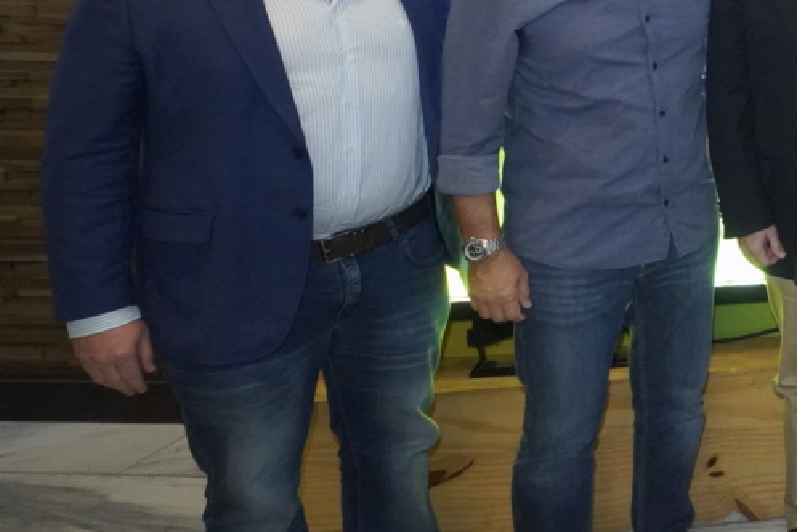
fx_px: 1152
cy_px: 27
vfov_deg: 25.0
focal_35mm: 52
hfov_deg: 25.4
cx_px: 1272
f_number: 5.6
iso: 8000
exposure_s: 1/125
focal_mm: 16
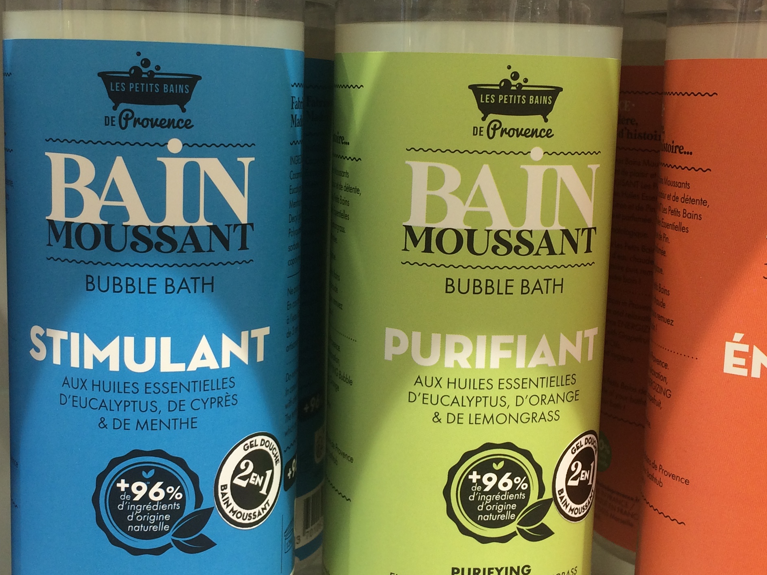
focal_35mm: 50
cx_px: 332
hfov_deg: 38.1
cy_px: 257
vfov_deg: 29.1
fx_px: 1108
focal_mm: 4.15
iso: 50
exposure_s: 1/50
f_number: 2.2
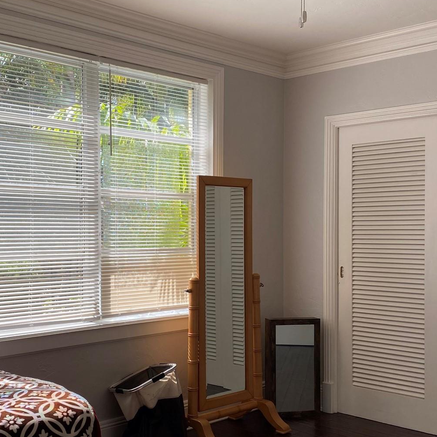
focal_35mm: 47
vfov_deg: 36.0
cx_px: 174
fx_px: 671
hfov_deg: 35.9
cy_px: 238
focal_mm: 4.25
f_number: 1.8
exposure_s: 1/733
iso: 32
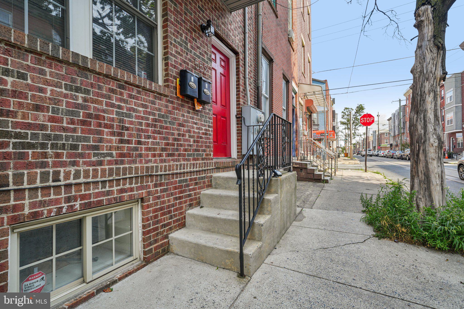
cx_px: 232
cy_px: 154
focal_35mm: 16
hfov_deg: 96.7
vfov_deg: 73.7
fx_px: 206
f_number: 8
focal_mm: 16
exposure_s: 1/40
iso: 100
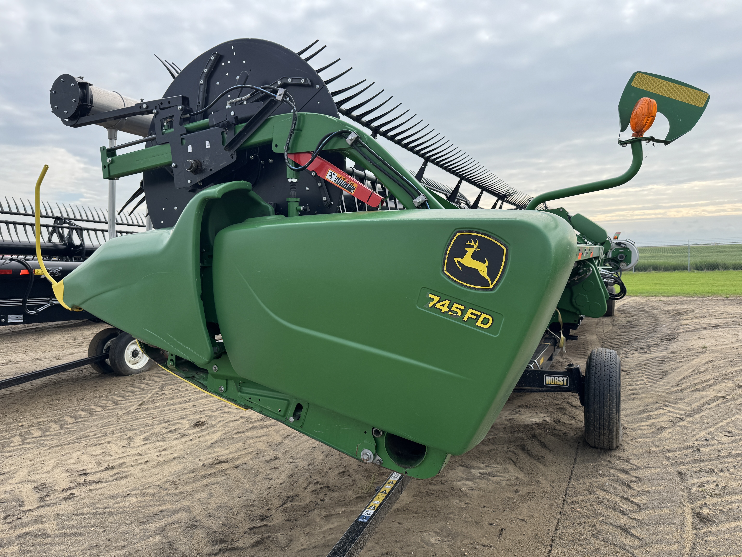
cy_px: 278
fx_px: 514
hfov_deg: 71.6
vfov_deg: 56.8
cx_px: 371
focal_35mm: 24
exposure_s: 1/1980
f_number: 1.78
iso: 80
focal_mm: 6.76
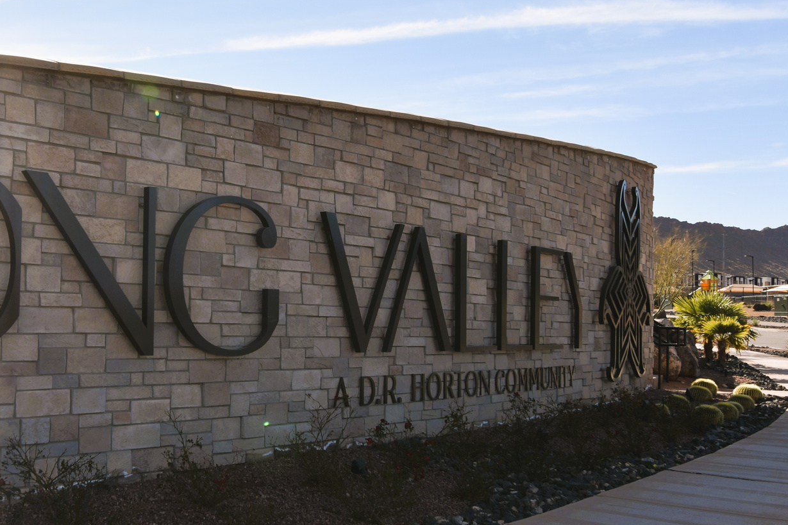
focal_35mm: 50
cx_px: 215
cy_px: 280
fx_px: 1094
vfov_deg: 27.0
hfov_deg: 38.8
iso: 100
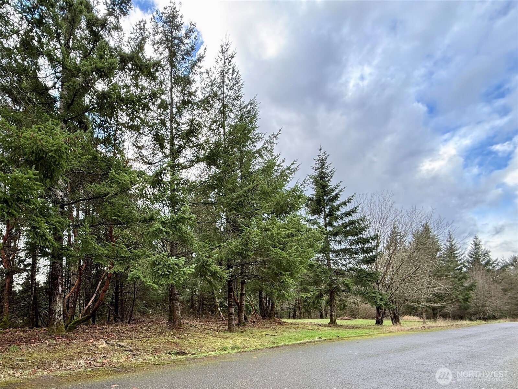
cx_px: 259
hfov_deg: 102.1
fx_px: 209
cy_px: 194
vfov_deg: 85.7
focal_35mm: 14
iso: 64
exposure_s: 1/118
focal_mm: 2.22
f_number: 2.2
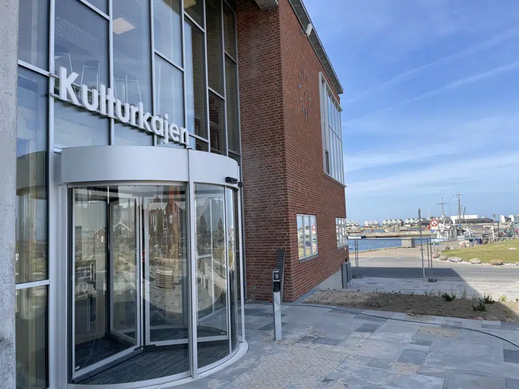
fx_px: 390
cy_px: 194
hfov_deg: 67.3
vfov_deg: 53.1
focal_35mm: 26
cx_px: 260
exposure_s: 1/2132
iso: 32
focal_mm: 4.2
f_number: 1.6
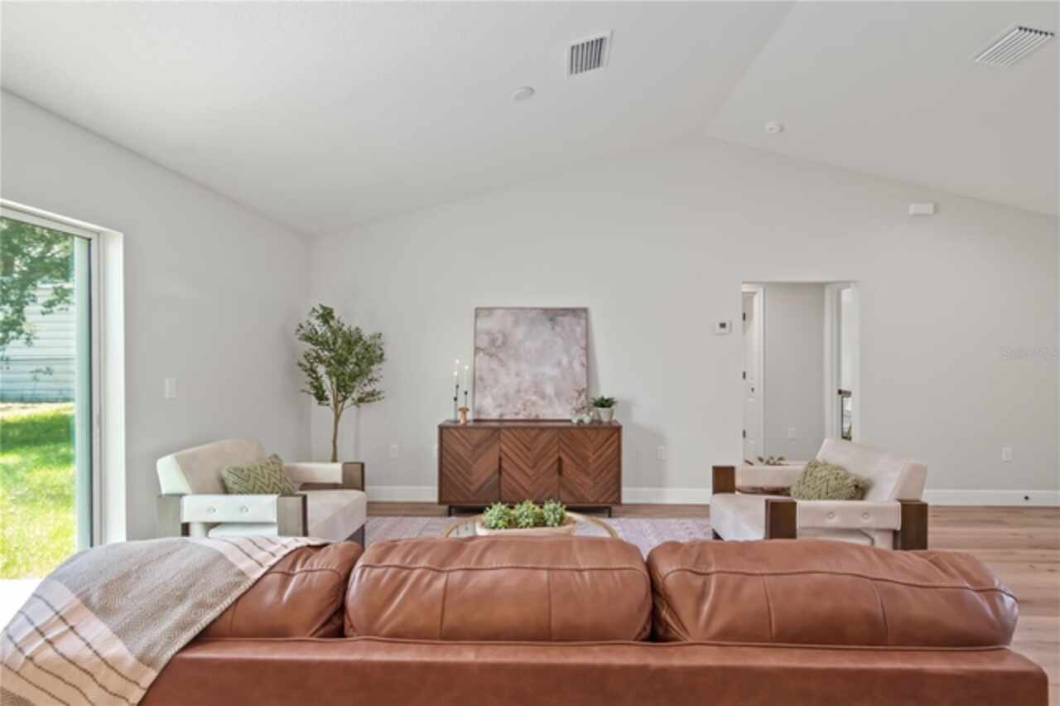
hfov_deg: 95.0
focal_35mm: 16
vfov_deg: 72.0
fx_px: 486
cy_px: 353
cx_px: 530
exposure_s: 1/3
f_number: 9
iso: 250
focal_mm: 11
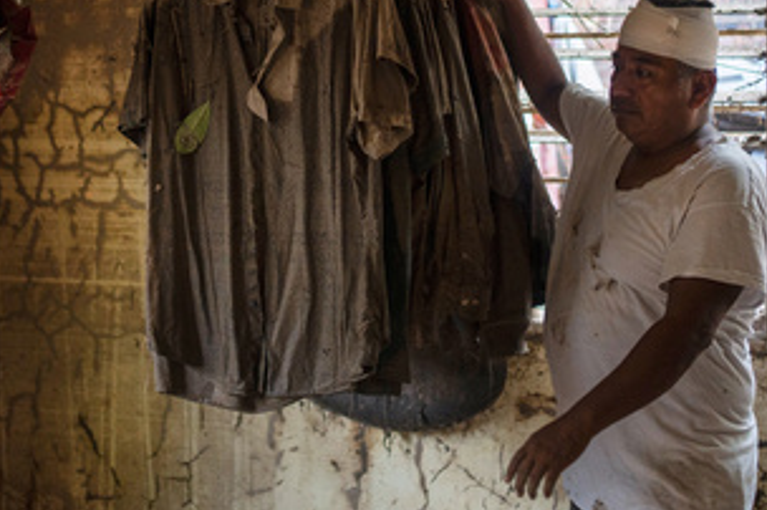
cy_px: 135
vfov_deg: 22.7
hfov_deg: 33.3
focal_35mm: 59
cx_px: 197
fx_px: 1256
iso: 1600
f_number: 2
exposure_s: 1/500
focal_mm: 35
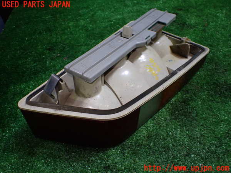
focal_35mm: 30
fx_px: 200
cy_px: 86
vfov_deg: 46.8
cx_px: 116
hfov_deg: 60.0
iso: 400
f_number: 2.3
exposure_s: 1/125
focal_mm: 5.4
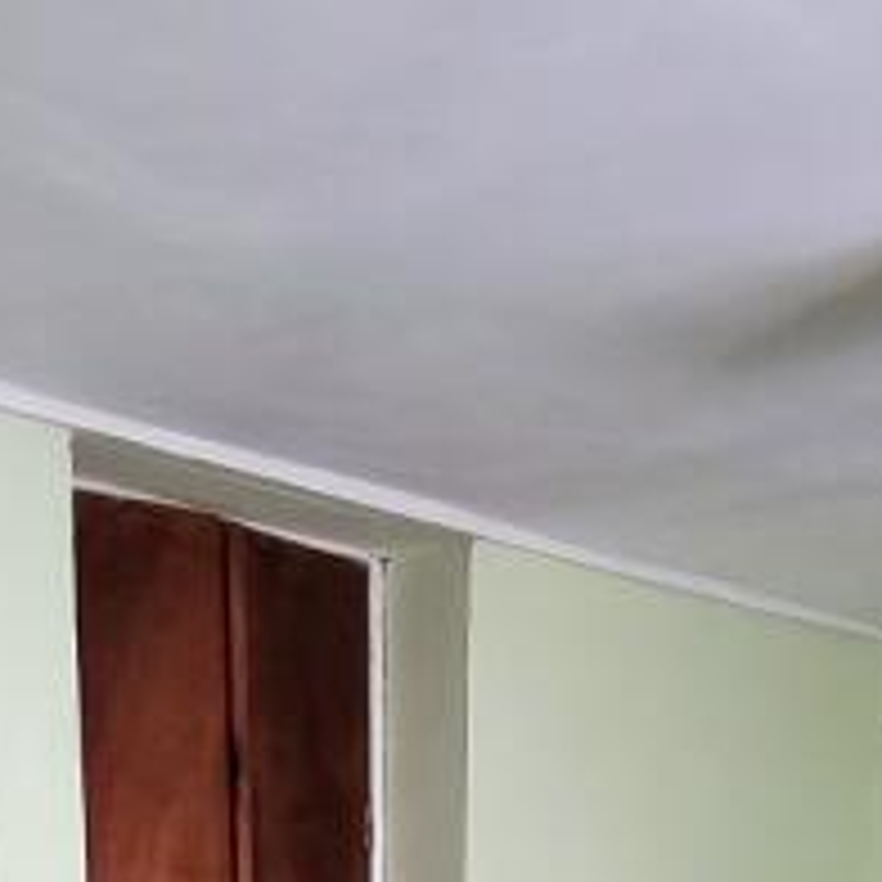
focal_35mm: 60
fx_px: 1730
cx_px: 261
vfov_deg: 21.2
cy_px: 1508
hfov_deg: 28.3
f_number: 2.2
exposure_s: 1/50
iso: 100
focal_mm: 2.2
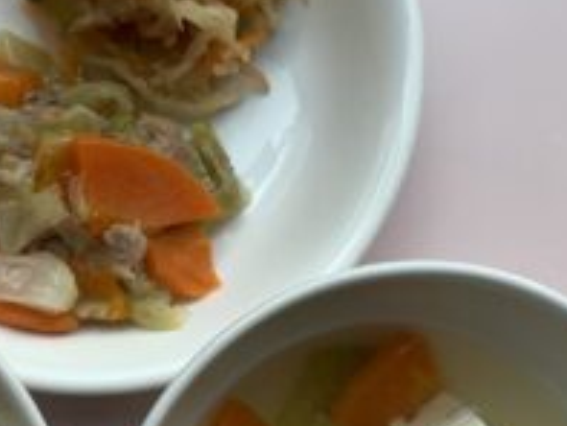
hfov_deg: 28.5
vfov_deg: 22.1
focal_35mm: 66
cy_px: 318
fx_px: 1082
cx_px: 83
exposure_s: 1/158
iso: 25
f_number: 1.8
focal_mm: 4.25
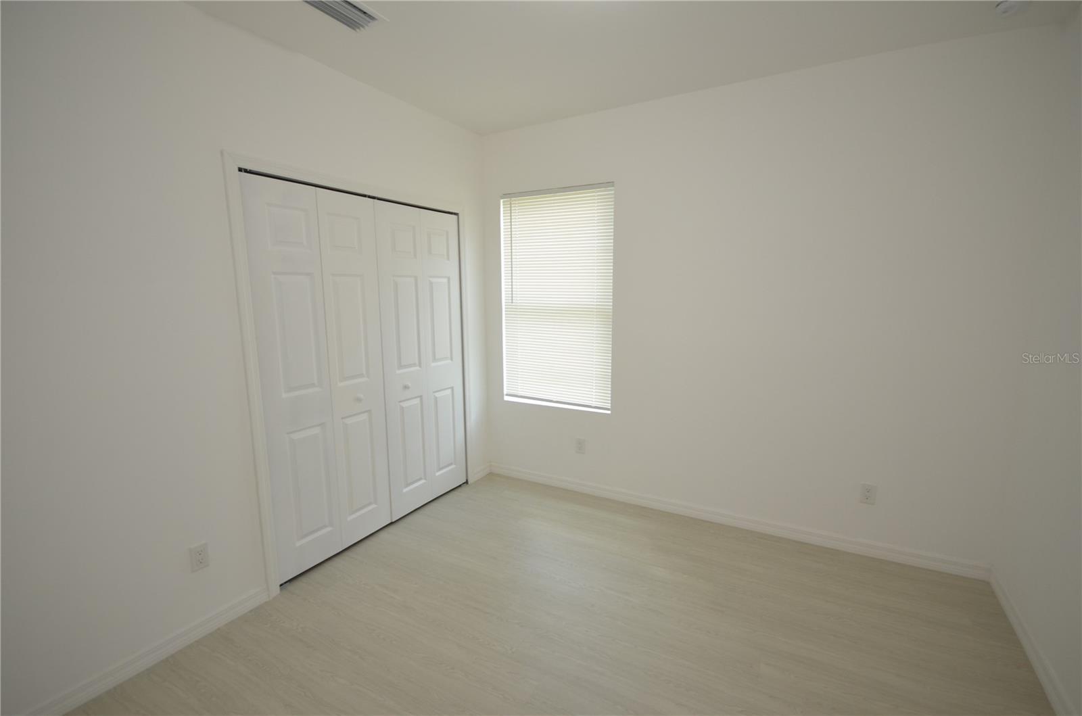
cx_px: 541
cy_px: 358
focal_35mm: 15
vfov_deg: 77.0
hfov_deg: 100.5
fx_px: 450
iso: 450
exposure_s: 1/60
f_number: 4
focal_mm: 10
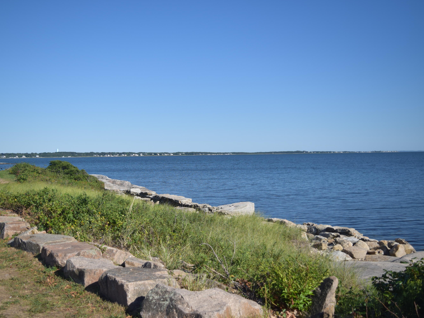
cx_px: 197
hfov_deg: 47.8
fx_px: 478
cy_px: 159
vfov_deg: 36.8
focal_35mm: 39
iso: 200
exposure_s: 1/2500
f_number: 4
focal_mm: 24
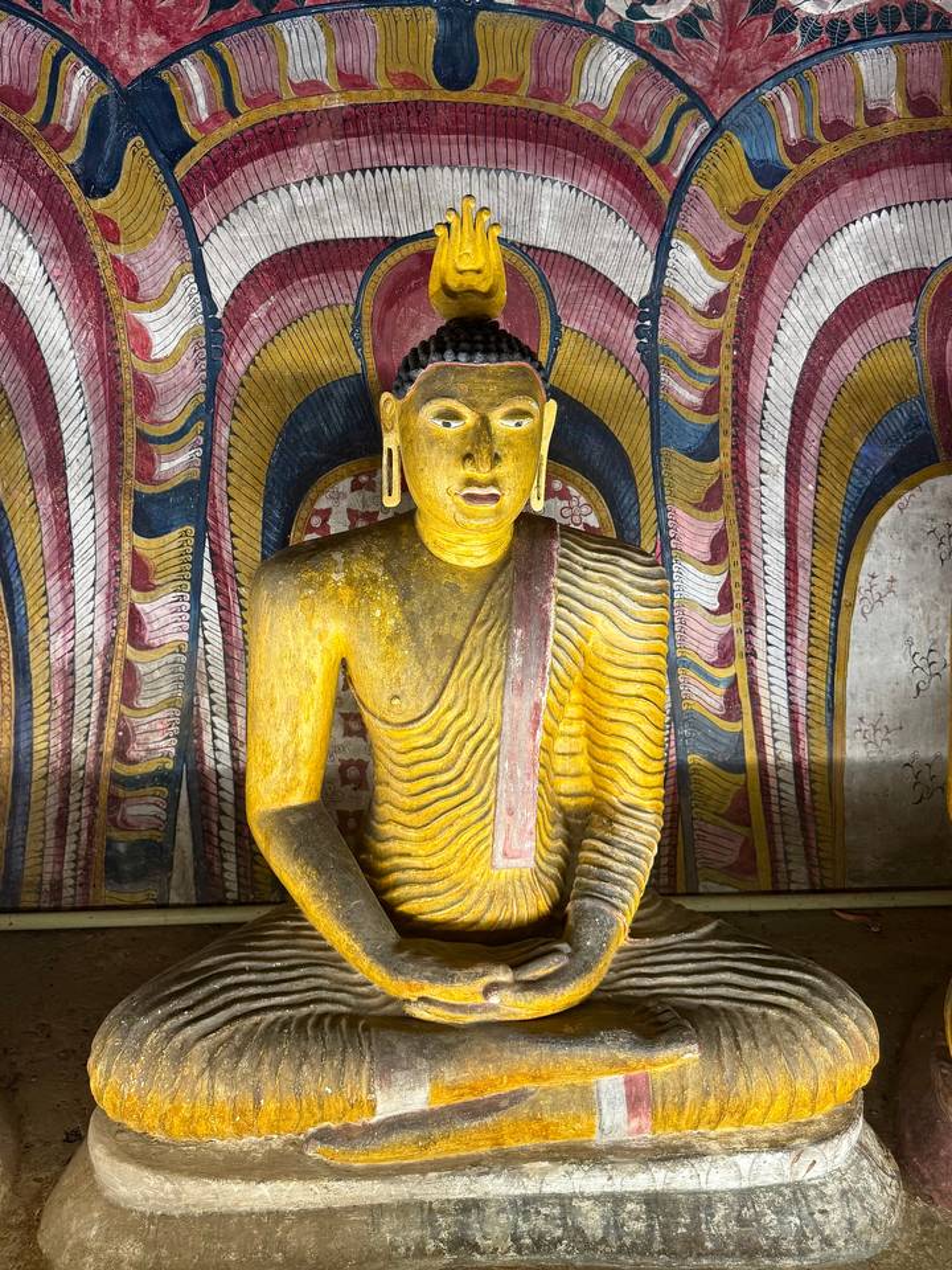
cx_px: 476
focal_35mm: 24
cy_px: 635
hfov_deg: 56.8
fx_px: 880
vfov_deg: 71.6
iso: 125
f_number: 1.78
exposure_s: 1/50
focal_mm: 6.76
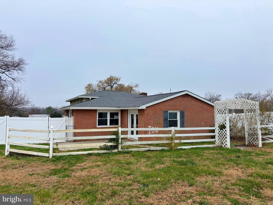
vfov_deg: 53.1
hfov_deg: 67.3
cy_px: 102
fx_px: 205
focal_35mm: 26
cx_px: 136
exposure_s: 1/1695
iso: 50
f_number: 1.6
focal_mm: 5.96
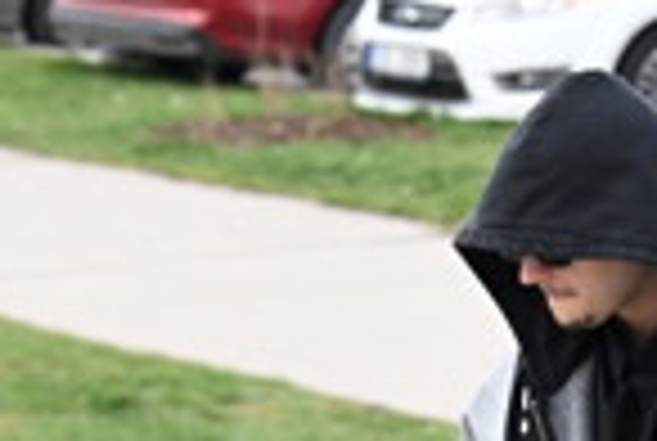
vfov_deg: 3.8
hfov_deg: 5.7
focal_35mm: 363
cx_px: 594
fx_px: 6638
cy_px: 760
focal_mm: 77
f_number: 5
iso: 800
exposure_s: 1/800
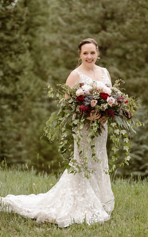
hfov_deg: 12.1
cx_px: 74
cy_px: 118
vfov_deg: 19.3
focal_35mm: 108
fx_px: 697
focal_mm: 105
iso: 64
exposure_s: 1/200
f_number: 2.8
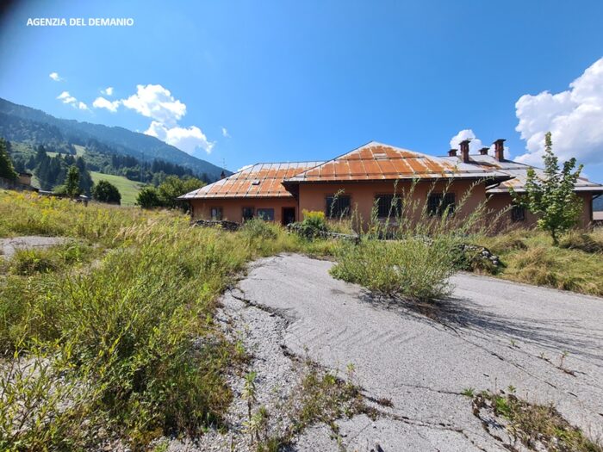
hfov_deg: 106.2
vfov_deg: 89.9
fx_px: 226
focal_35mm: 13
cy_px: 226
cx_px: 302
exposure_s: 1/1580
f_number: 2.2
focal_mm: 2.2
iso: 50
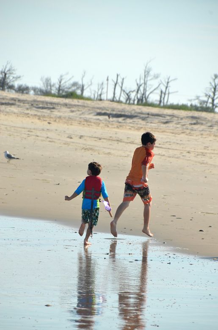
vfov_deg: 6.9
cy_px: 165
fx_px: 2736
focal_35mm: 300
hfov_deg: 4.6
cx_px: 109
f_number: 7.1
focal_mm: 200
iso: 200
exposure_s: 1/800
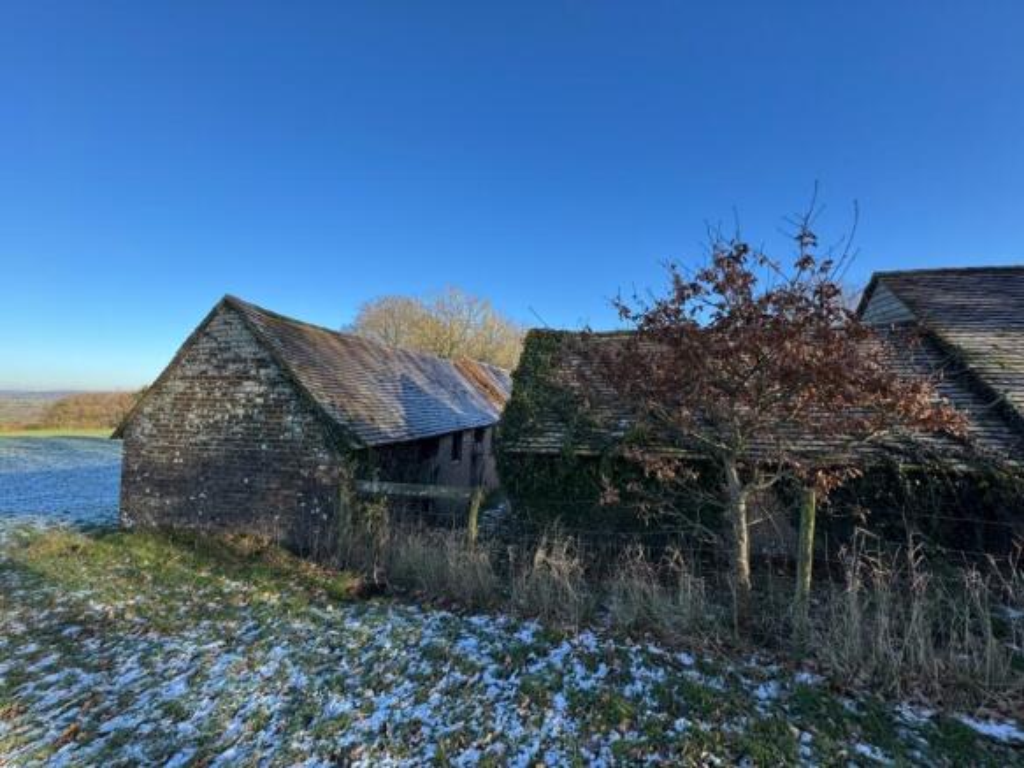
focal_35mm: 14
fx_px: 414
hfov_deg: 102.1
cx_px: 512
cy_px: 384
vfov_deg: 85.7
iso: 40
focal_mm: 2.22
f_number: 2.2
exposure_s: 1/578
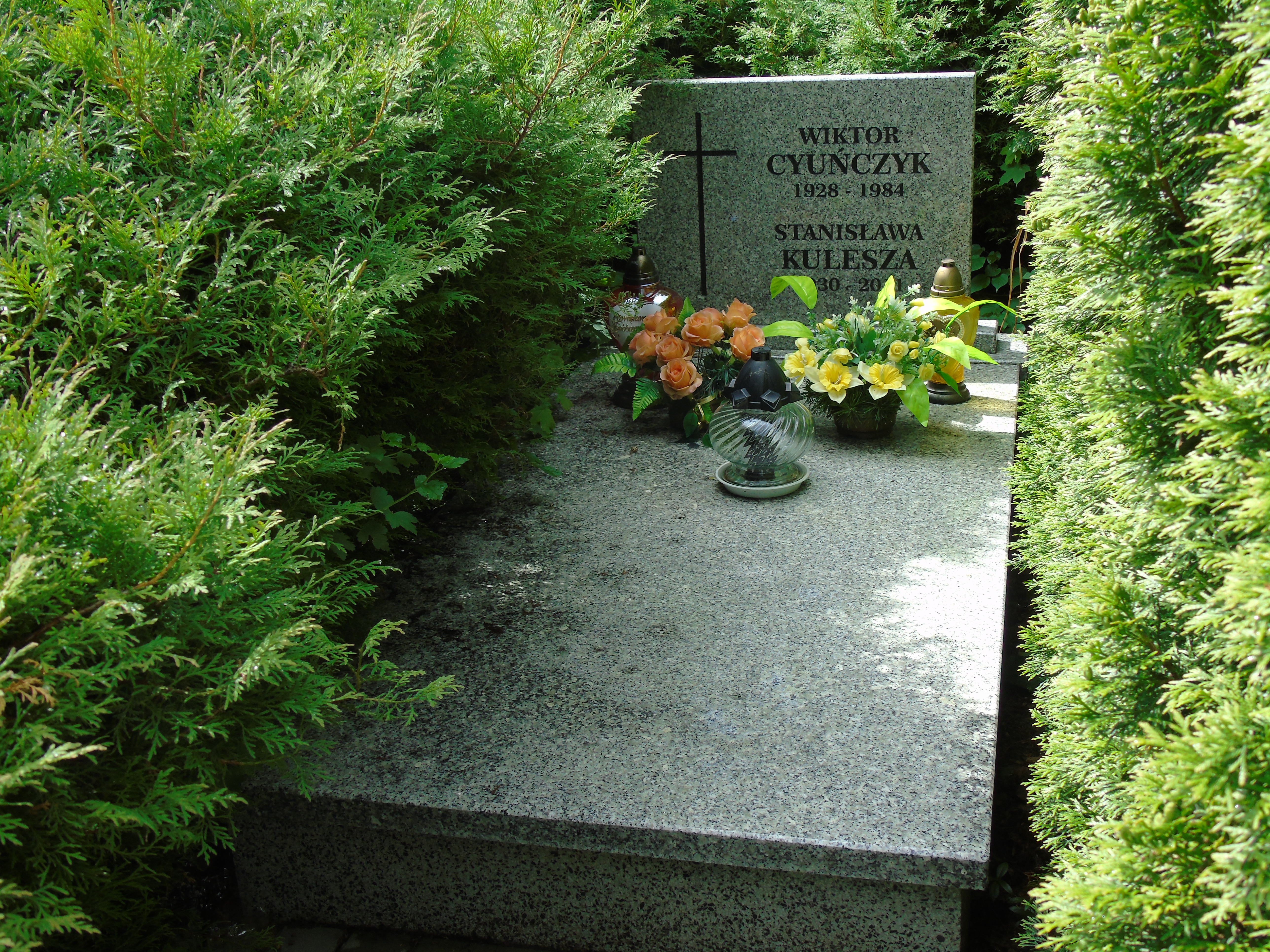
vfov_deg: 36.0
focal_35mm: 40
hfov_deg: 46.8
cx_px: 635
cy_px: 476
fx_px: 1468
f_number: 3.9
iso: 80
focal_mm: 7.1
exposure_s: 1/200
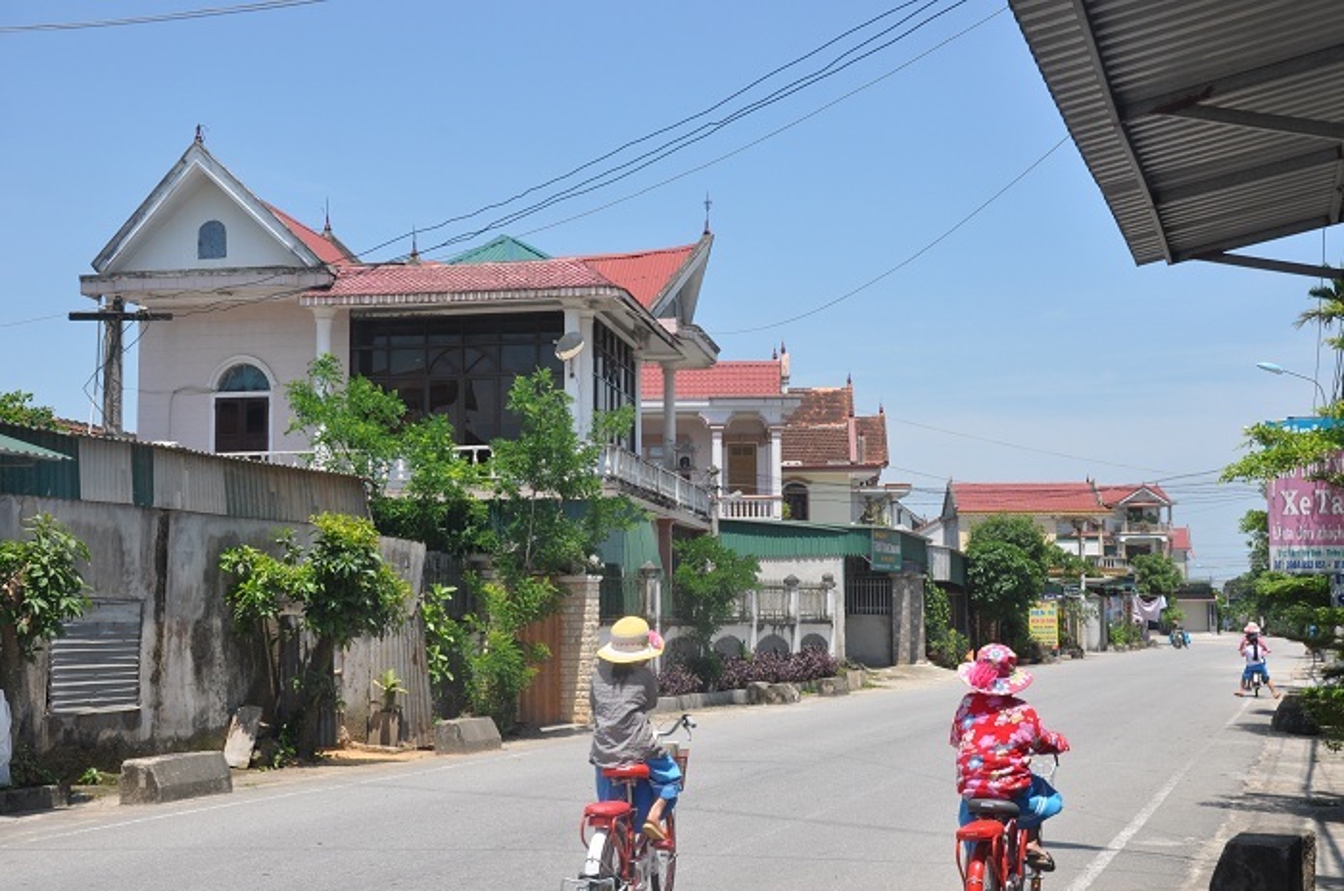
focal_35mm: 45
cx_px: 672
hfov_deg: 43.7
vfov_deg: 29.8
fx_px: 1677
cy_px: 446
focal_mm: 30
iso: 250
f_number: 14
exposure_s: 1/200
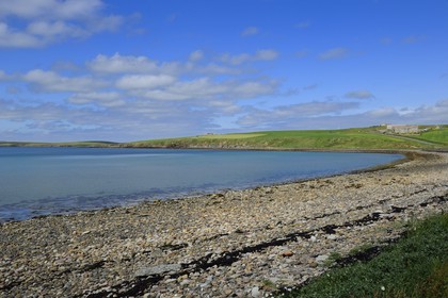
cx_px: 224
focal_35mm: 32
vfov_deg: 41.1
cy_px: 149
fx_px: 398
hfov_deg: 58.7
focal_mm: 32
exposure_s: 1/200
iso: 200
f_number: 13
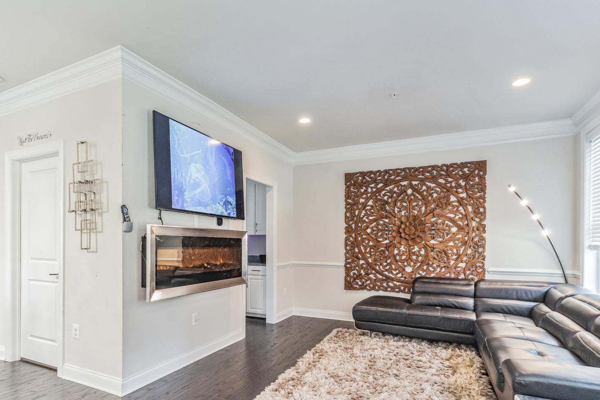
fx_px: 333
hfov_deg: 83.2
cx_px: 246
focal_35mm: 20
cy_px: 243
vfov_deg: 61.3
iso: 640
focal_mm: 14
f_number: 6.3
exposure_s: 1/25
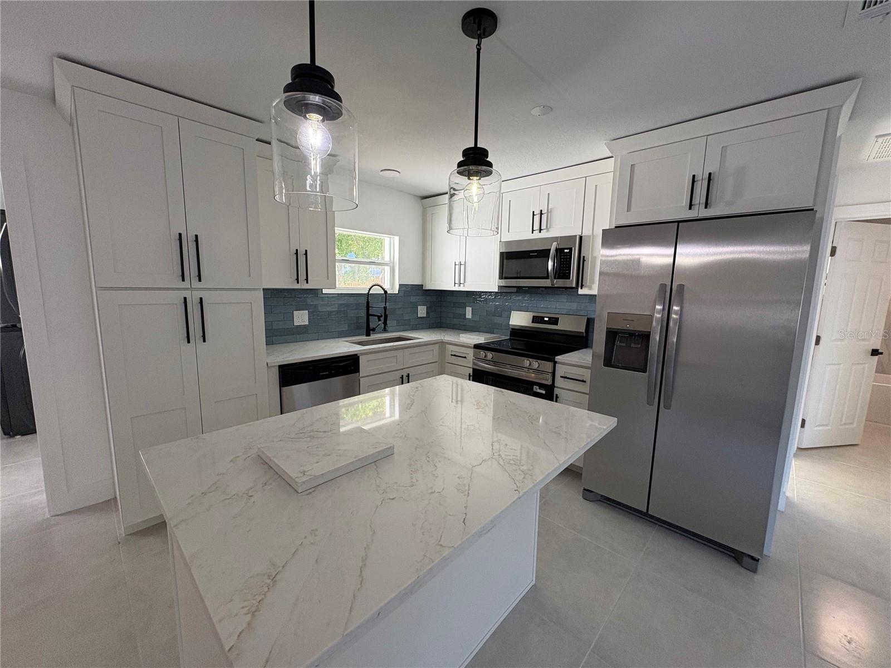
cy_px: 334
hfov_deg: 102.1
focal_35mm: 14
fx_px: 360
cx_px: 446
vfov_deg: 85.7
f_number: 2.2
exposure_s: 1/120
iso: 160
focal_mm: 2.22
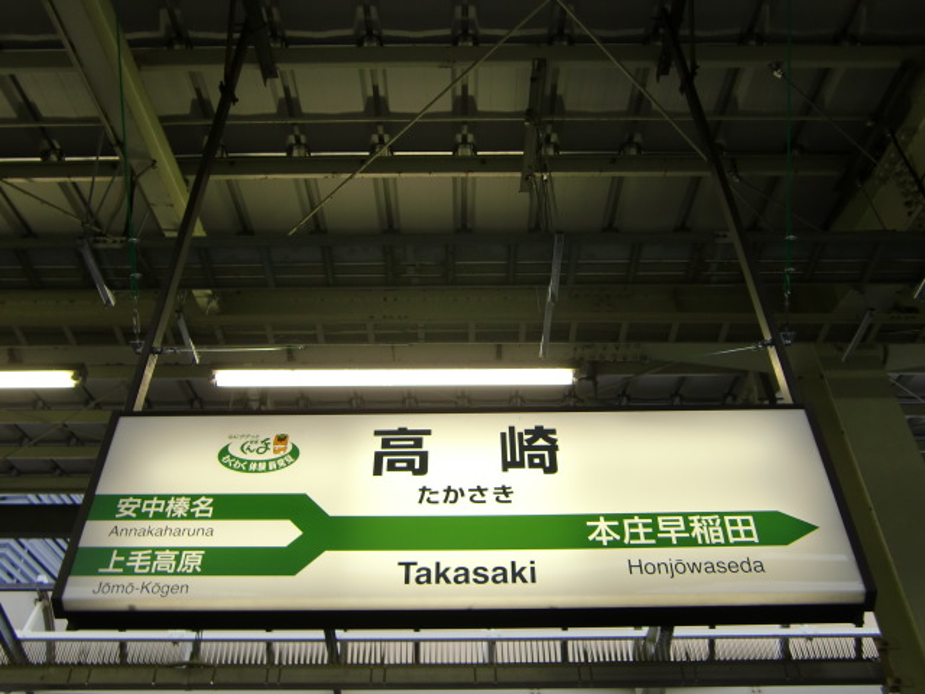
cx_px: 462
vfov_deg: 42.9
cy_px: 347
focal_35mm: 33
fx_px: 882
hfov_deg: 55.4
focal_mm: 5.8
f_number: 2.7
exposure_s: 1/80
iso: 64
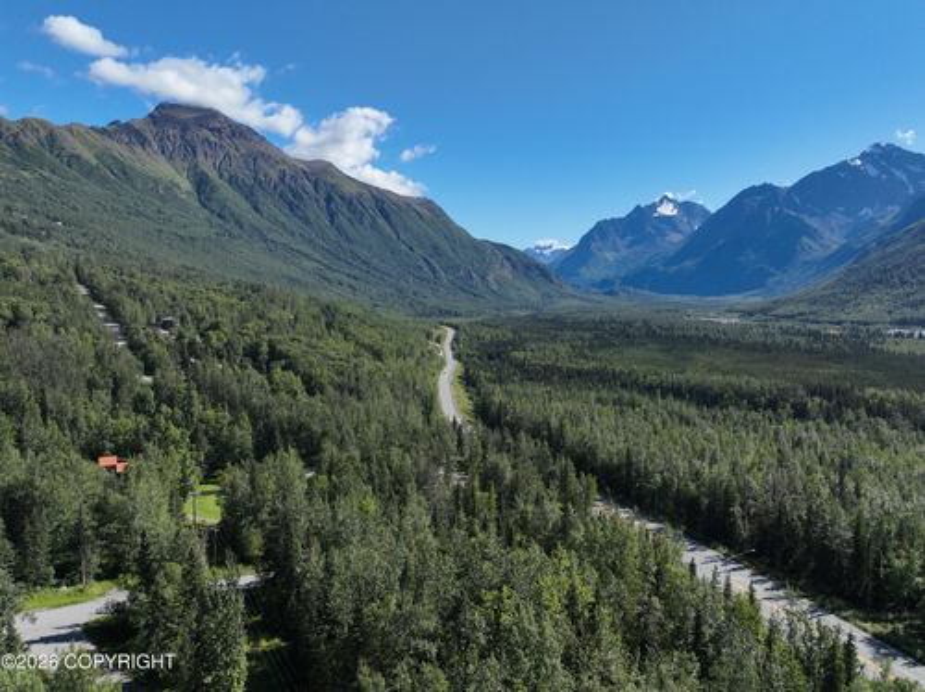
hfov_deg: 71.6
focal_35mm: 24
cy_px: 346
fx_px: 641
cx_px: 462
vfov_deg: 56.7
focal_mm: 12.29
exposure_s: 1/2000
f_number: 2.8
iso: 100
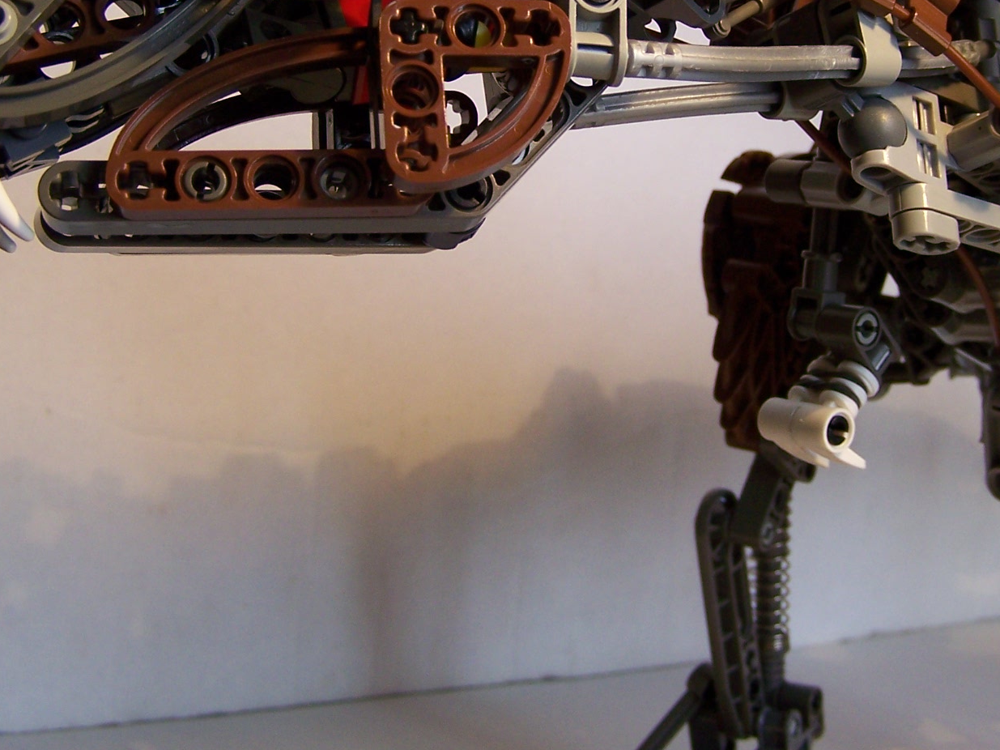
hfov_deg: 30.7
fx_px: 1820
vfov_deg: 23.1
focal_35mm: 63
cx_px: 592
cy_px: 186
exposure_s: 1/40
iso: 80
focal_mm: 6.3
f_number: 2.8
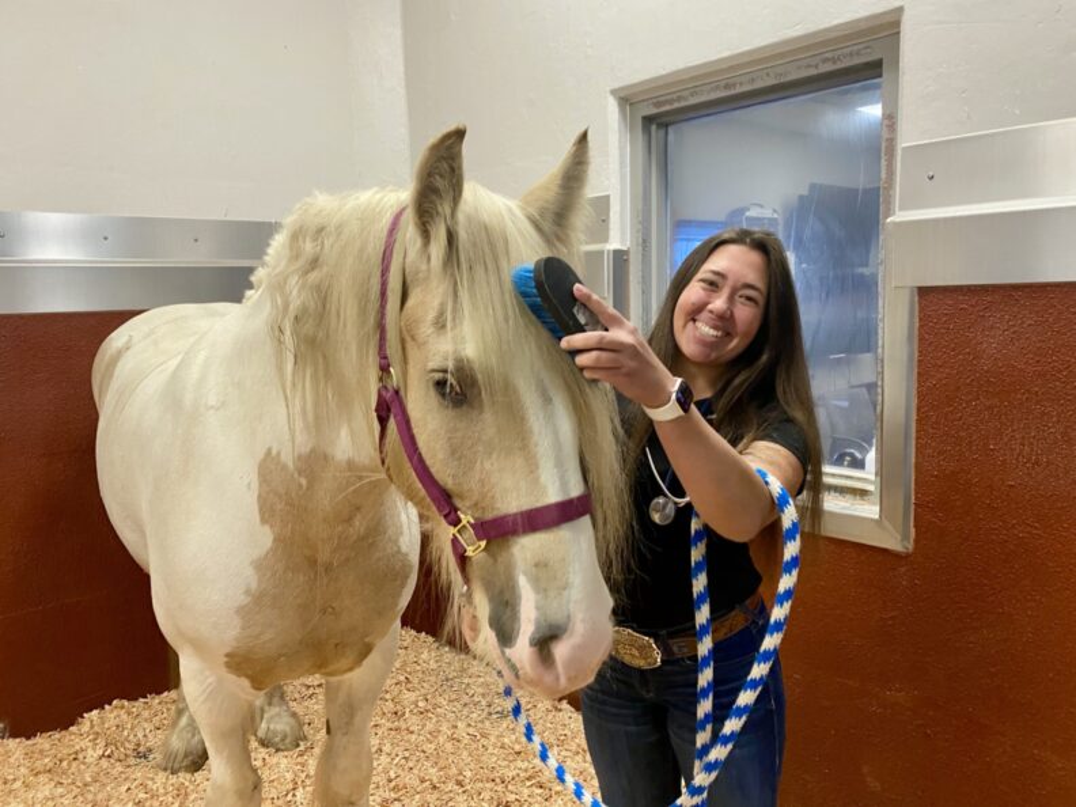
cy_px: 404
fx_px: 808
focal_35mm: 26
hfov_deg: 67.3
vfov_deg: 53.1
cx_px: 538
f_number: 1.8
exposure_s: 1/60
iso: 320
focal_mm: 4.25
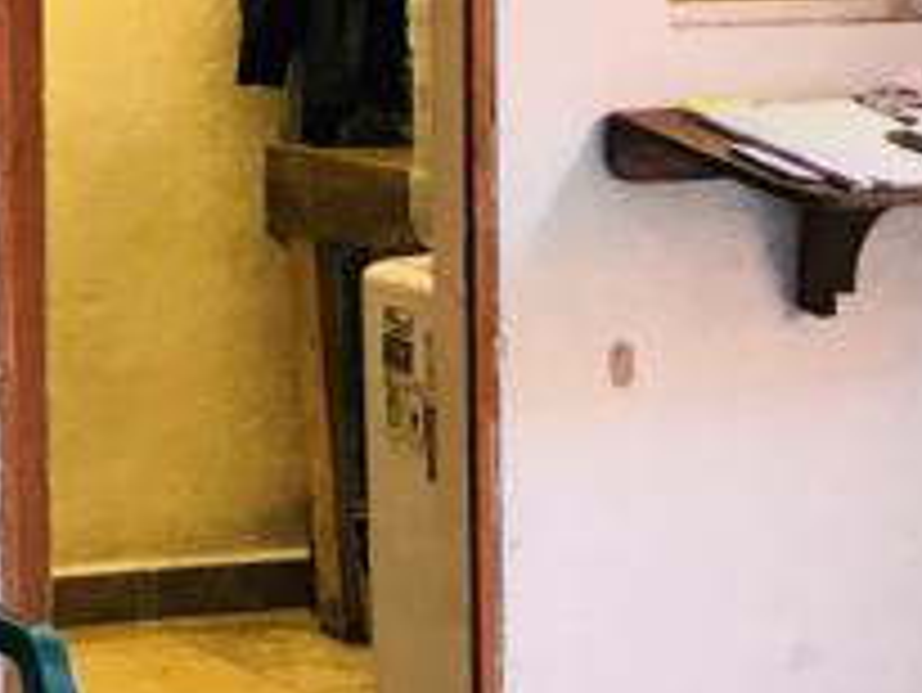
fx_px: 3731
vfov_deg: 10.5
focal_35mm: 140
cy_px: -81
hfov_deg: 12.9
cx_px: -702
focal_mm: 3.99
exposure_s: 1/17
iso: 40
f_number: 1.8
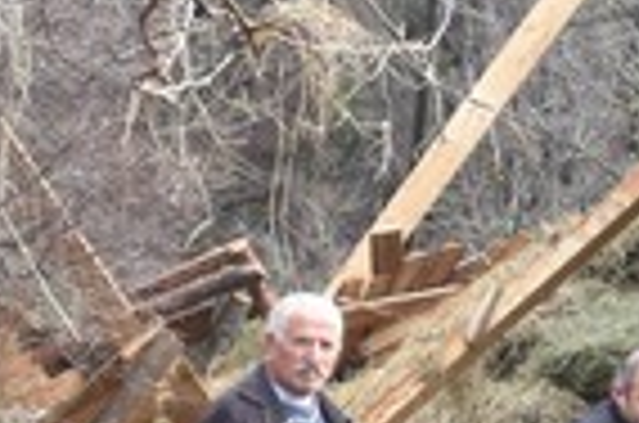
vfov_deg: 9.6
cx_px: 814
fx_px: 2497
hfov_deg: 14.0
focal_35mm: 141
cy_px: 448
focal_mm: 18
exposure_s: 1/160
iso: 800
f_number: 6.3
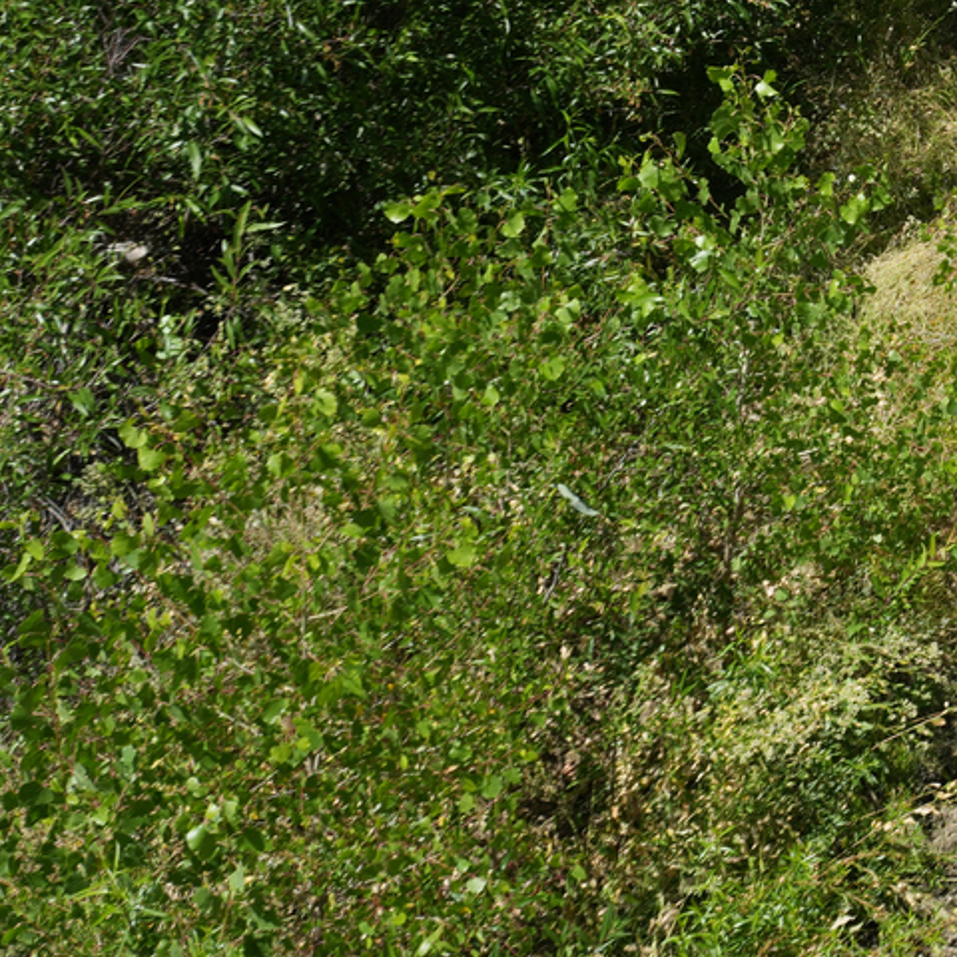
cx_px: 1966
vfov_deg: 15.8
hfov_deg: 13.7
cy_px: -138
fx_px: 3347
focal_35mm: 107
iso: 100
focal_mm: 28
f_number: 9
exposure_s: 1/125
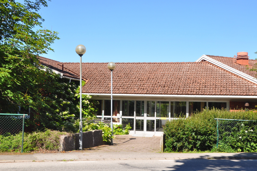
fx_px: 385
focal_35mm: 54
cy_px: 79
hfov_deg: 36.9
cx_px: 131
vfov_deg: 25.1
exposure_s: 1/125
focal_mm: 32
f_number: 13
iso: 200
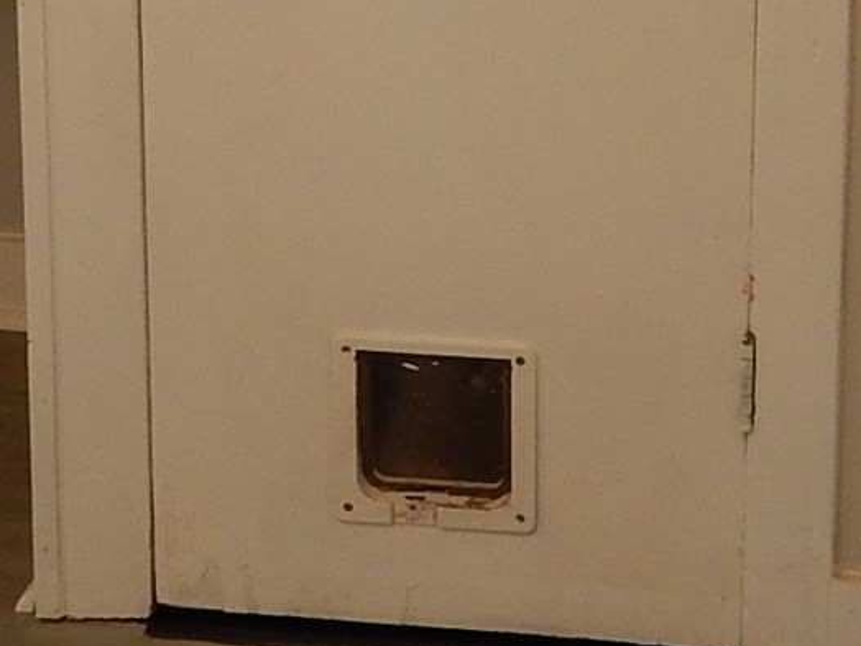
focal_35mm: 86
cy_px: -344
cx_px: 682
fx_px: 2139
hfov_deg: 22.5
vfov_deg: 15.7
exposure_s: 1/30
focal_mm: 4
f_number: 3
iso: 200
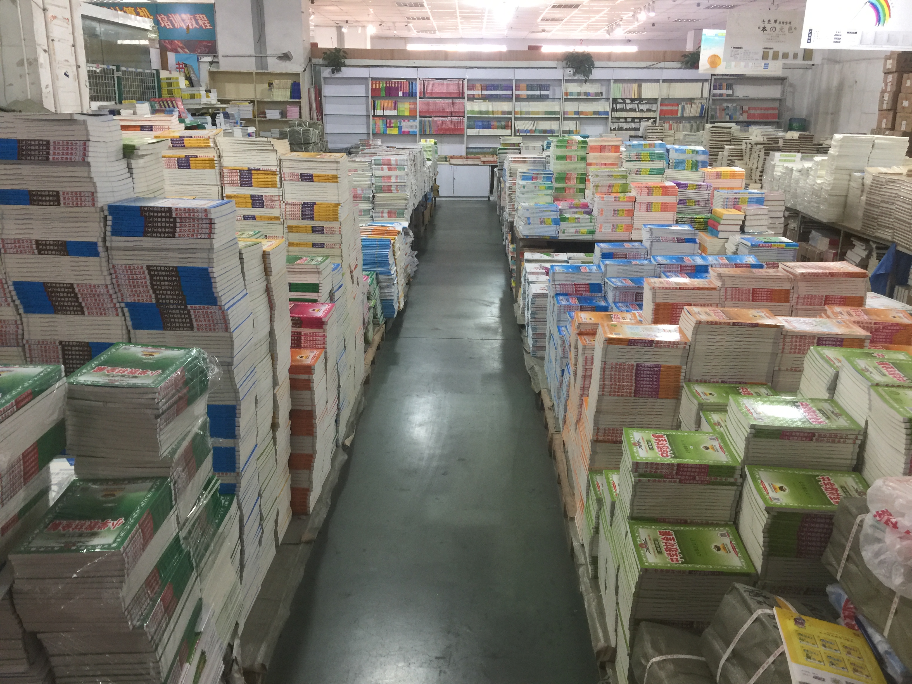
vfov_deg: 48.2
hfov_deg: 61.7
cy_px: 342
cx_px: 456
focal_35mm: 29
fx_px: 764
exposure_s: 1/17
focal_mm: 4.15
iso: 64
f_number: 2.2
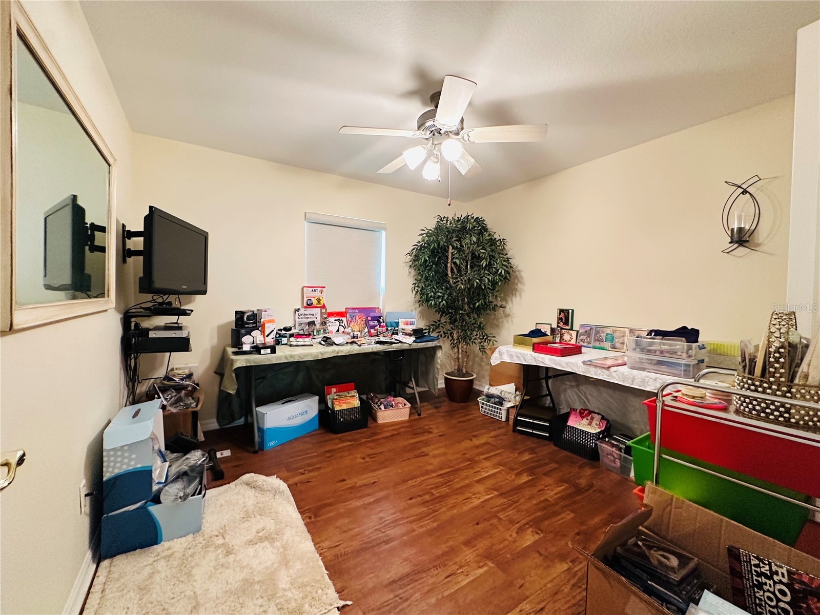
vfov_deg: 85.7
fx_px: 332
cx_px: 410
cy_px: 308
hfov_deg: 102.1
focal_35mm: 14
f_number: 2.2
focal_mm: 2.22
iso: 500
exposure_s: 1/60
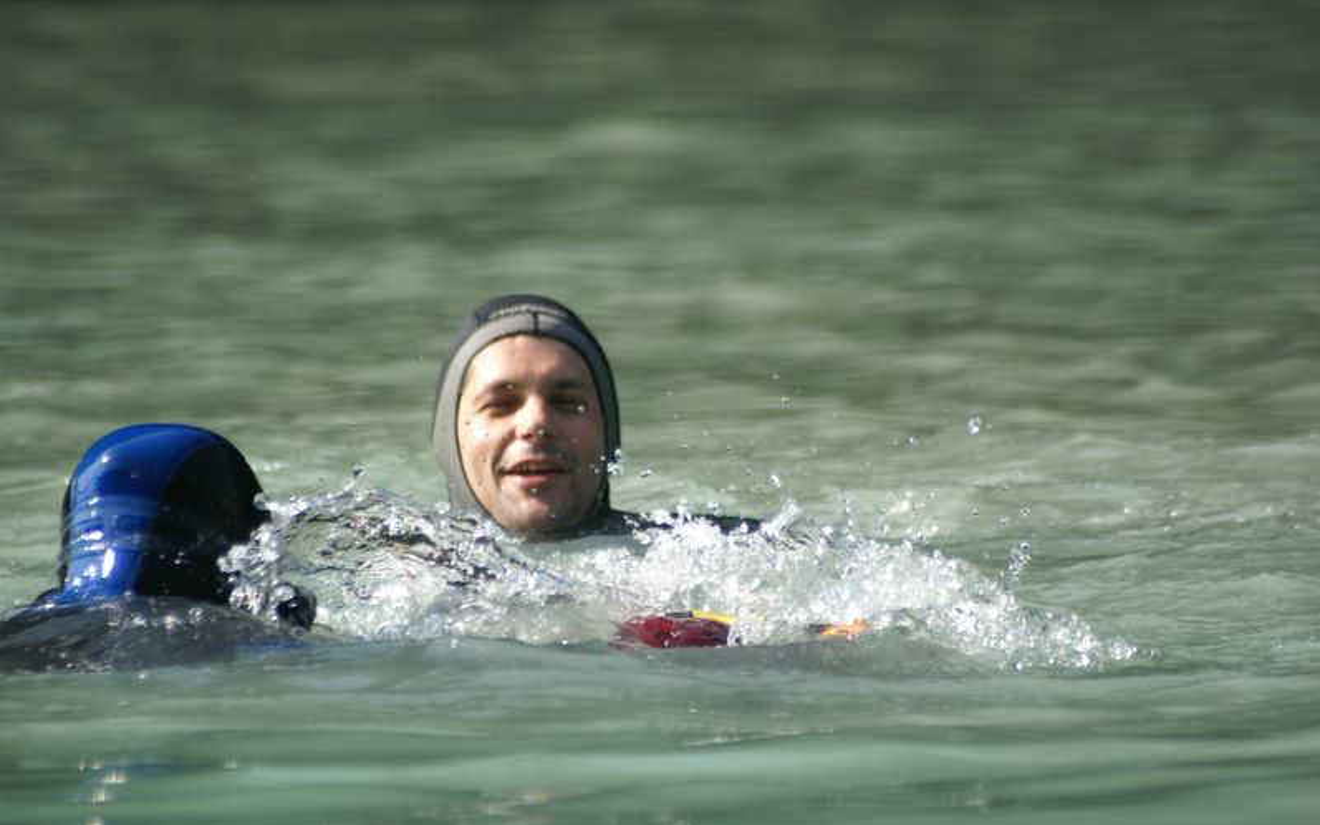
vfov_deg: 2.8
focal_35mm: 461
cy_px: 389
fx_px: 16583
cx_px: 661
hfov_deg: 4.6
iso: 250
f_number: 5.6
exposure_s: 1/500
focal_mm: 300
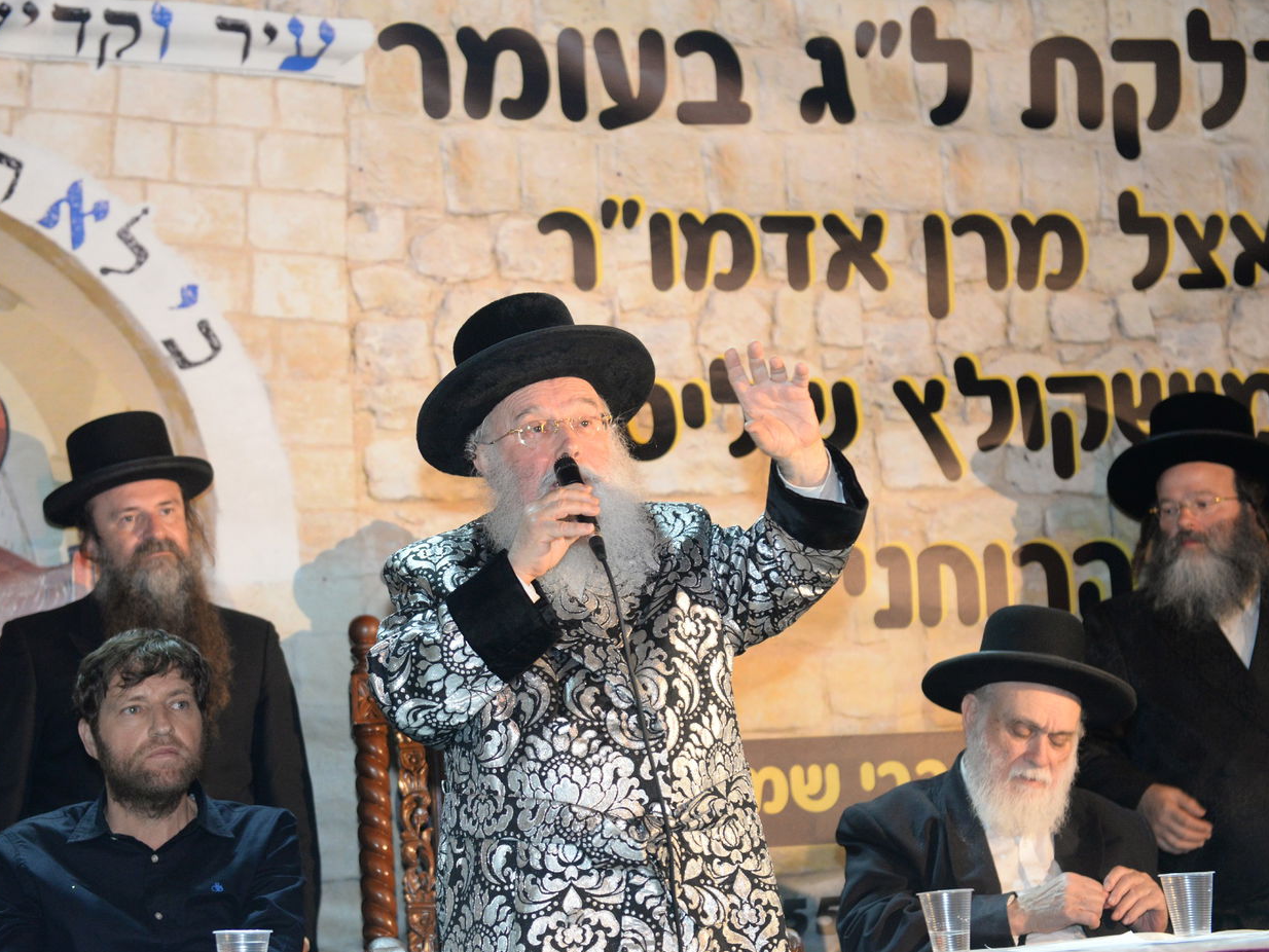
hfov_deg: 27.0
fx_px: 2640
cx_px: 624
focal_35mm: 72
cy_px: 477
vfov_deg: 20.4
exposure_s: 1/200
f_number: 2.8
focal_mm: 66
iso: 2500
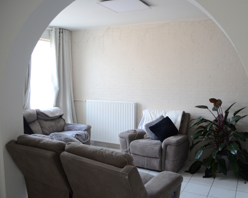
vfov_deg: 43.3
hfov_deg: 52.8
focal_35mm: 34
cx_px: 128
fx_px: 250
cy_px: 99
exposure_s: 1/30
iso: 900
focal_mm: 20
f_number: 3.8
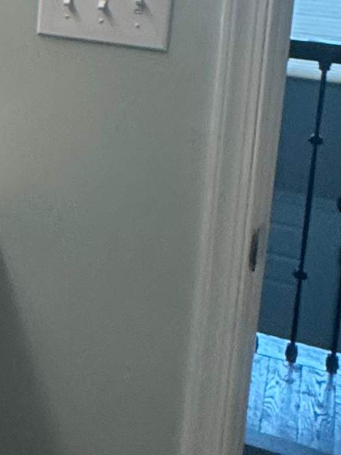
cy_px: -41
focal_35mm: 80
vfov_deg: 23.0
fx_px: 1051
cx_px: -426
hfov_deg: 14.1
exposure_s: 1/120
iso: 160
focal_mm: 2.22
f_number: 2.2
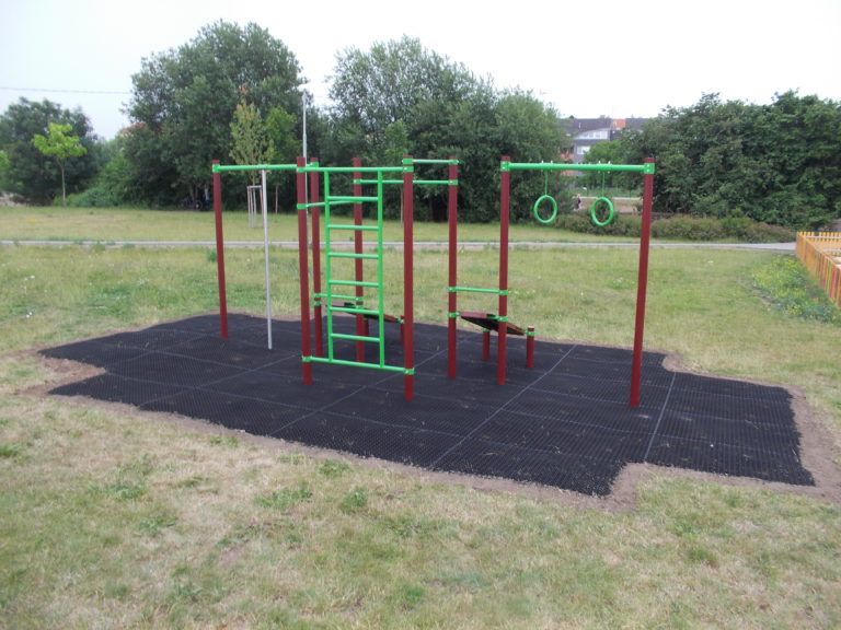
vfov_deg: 48.2
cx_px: 420
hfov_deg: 61.7
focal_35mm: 29
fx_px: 705
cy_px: 315
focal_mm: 4.1
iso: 80
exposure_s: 1/30
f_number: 3.3
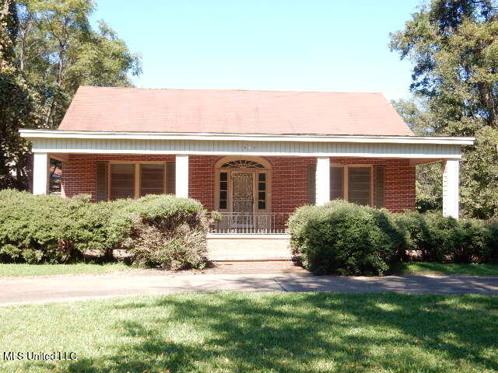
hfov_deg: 43.9
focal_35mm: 43
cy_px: 186
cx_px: 249
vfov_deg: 33.6
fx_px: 619
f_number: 4.2
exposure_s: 1/250
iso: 125
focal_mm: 7.6
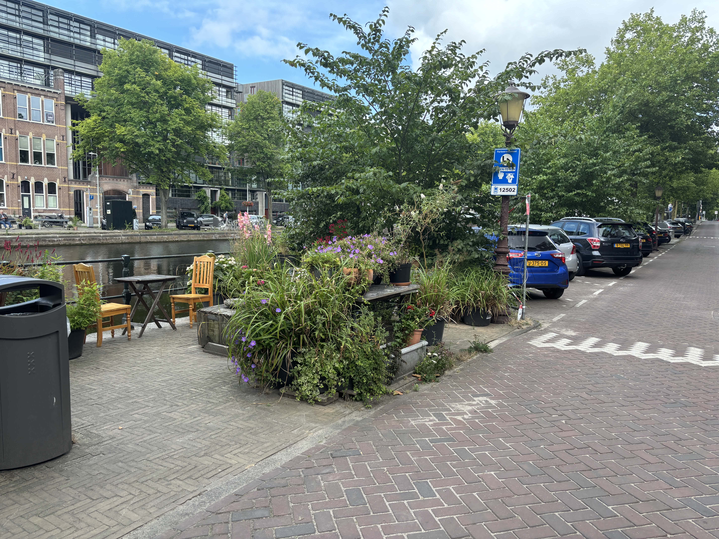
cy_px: 270
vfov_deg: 53.1
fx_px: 540
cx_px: 360
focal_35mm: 26
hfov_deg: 67.3
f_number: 1.6
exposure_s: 1/423
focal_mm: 6
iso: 50
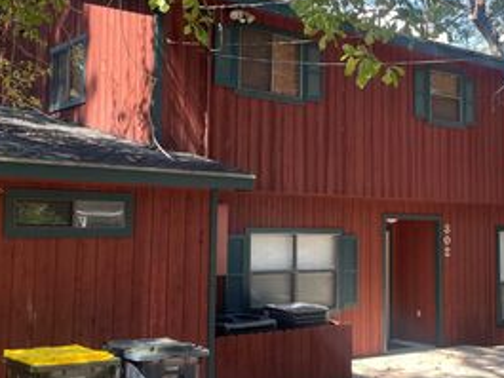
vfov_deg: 29.7
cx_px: 242
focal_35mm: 49
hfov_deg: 38.9
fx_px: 714
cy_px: 174
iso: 32
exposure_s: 1/302
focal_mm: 4.2
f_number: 1.6
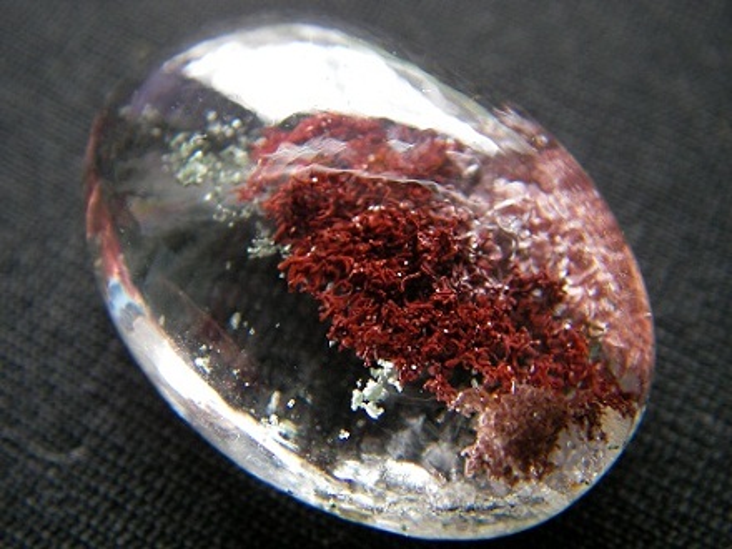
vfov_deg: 37.7
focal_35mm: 38
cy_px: 274
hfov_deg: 49.0
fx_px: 804
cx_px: 366
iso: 100
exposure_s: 1/37
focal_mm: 6.3
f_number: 3.3
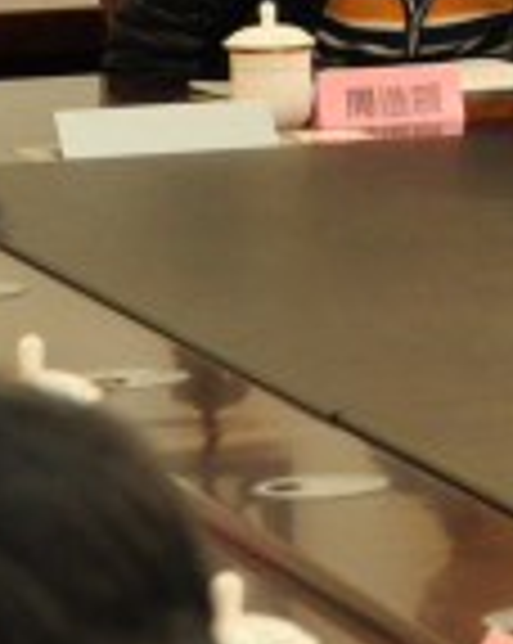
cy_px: -207
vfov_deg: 5.4
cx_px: 1197
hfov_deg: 4.3
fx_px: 6733
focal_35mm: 354
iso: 900
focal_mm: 48
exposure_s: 1/50
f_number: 5.6
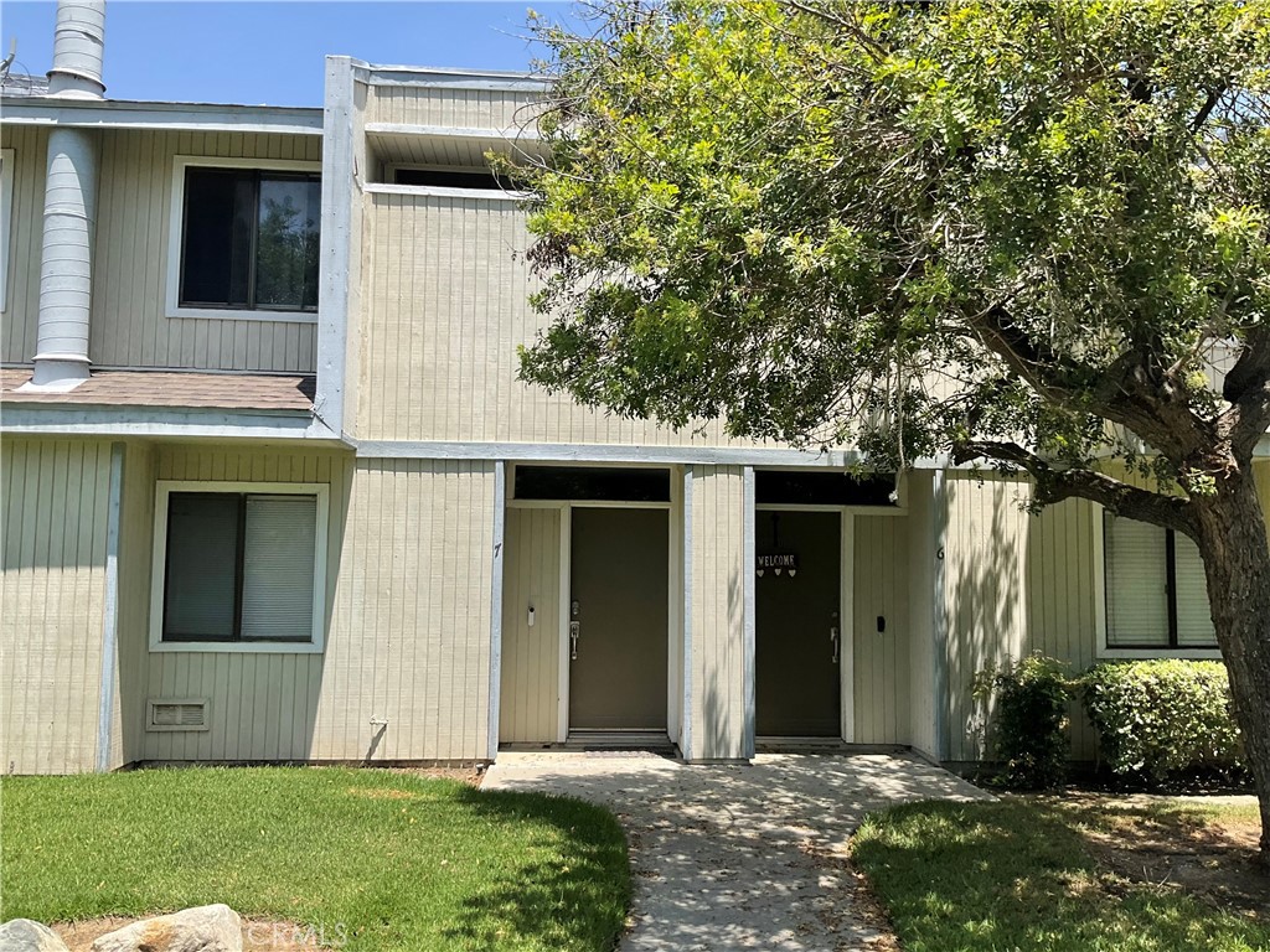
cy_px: 476
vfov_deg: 48.2
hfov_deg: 61.7
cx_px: 635
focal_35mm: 29
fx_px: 1064
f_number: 1.8
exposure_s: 1/1055
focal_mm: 3
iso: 25
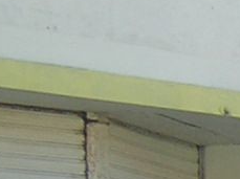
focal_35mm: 252
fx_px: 1744
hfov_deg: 7.0
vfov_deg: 5.8
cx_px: 740
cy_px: 328
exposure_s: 1/501
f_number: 2.6
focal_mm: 4.7
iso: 100
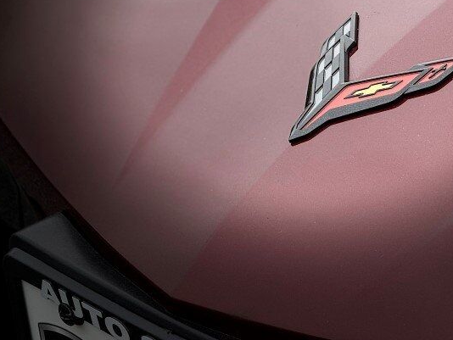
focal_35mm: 230
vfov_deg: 6.5
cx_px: 316
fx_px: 3011
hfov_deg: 8.6
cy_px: 55
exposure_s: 1/227
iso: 50
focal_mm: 15.66
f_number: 2.8
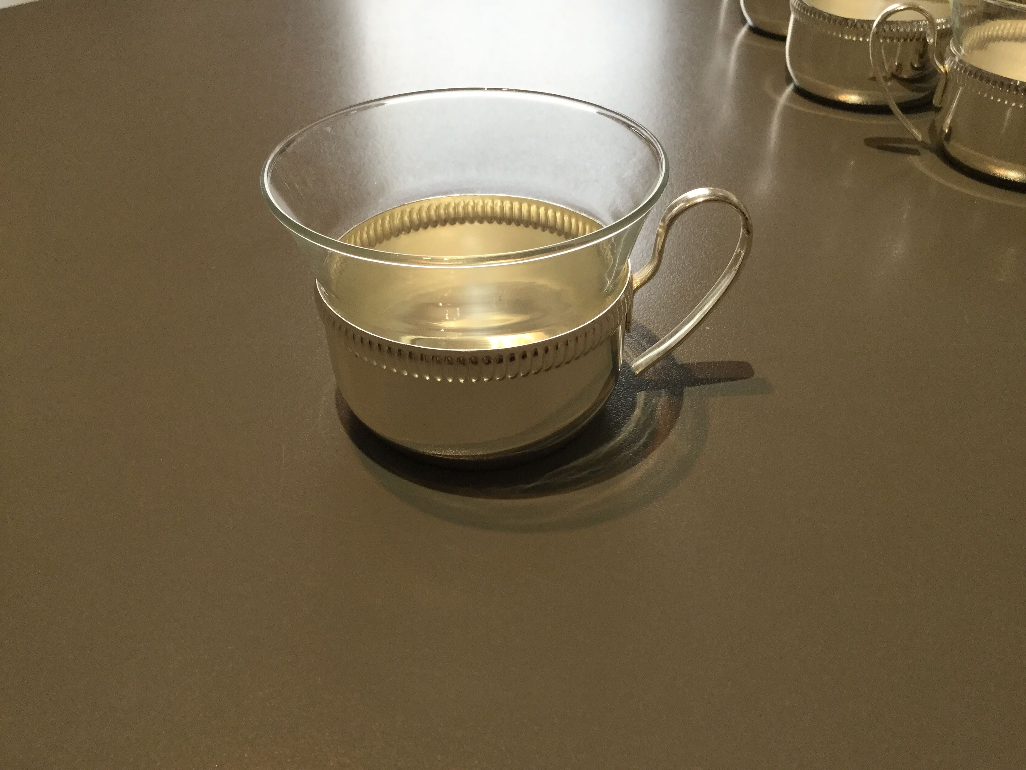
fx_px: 919
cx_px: 513
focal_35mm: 31
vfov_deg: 45.4
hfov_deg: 58.4
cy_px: 385
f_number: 2.4
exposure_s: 1/33
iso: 50
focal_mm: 3.3
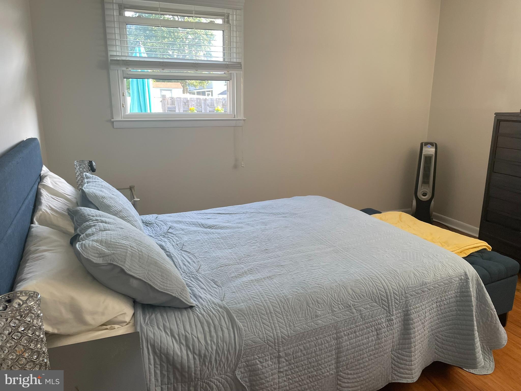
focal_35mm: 26
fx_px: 391
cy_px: 196
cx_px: 260
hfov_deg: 67.3
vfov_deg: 53.1
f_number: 1.6
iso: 125
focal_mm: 4.2
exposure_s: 1/117
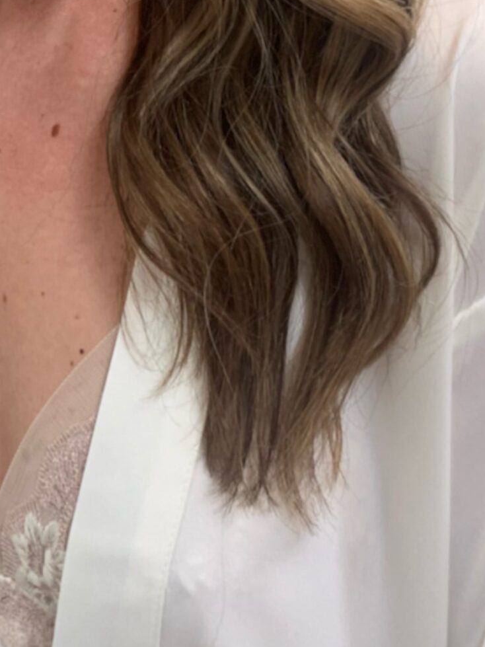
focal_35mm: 68
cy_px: -123
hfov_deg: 21.3
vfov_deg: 25.7
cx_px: 95
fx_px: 1271
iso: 100
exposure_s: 1/60
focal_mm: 4.25
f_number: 1.8
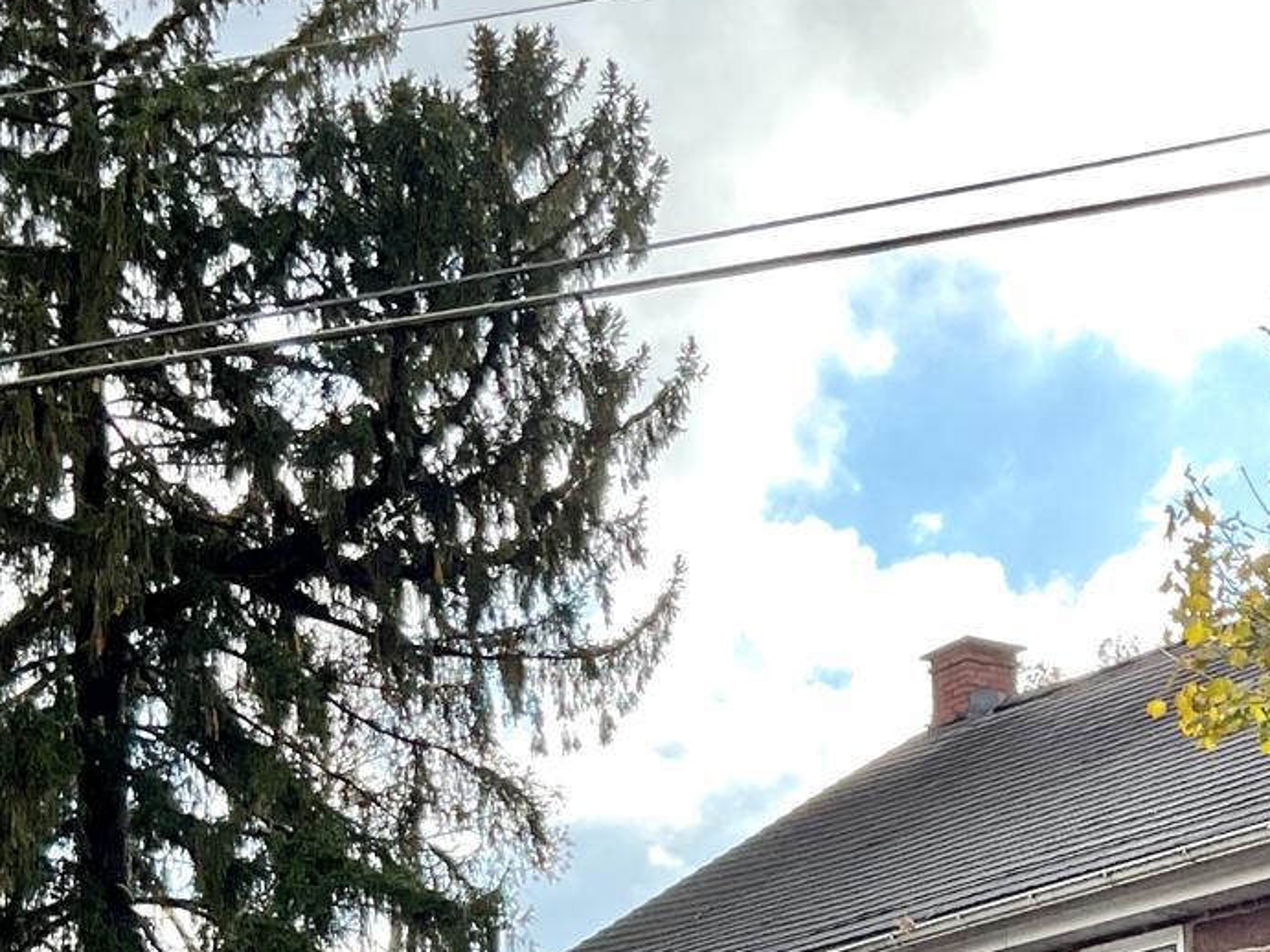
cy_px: 1241
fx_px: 3155
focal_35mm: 86
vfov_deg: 16.2
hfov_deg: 22.1
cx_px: 1204
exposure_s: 1/749
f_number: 1.8
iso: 16
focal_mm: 3
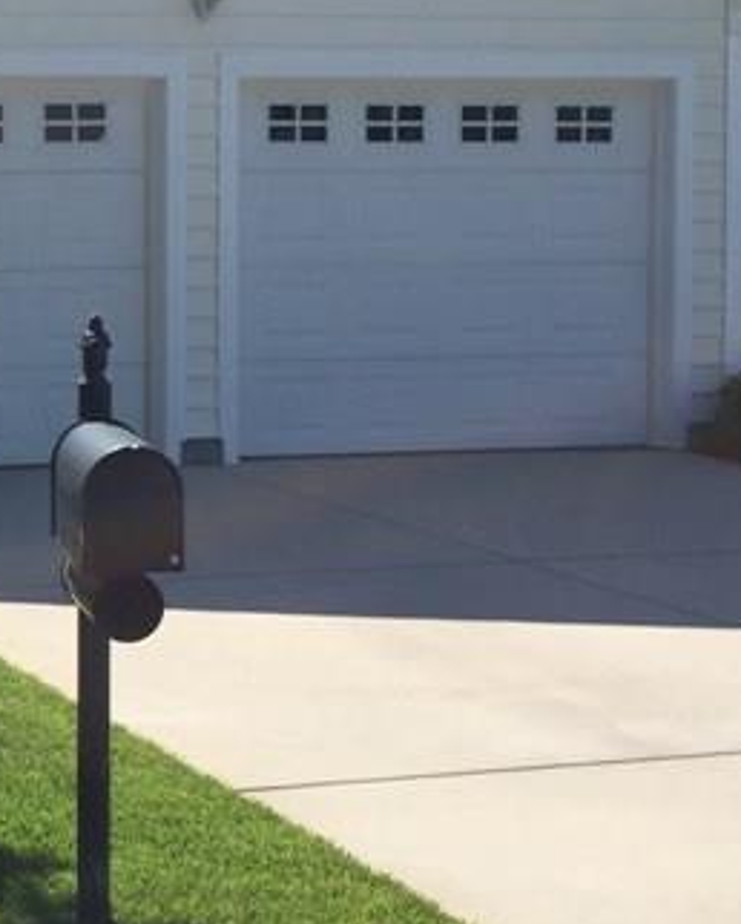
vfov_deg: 21.2
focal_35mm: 90
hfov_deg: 15.7
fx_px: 2465
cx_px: -365
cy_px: 430
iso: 32
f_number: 2.2
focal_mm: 4.15
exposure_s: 1/1721
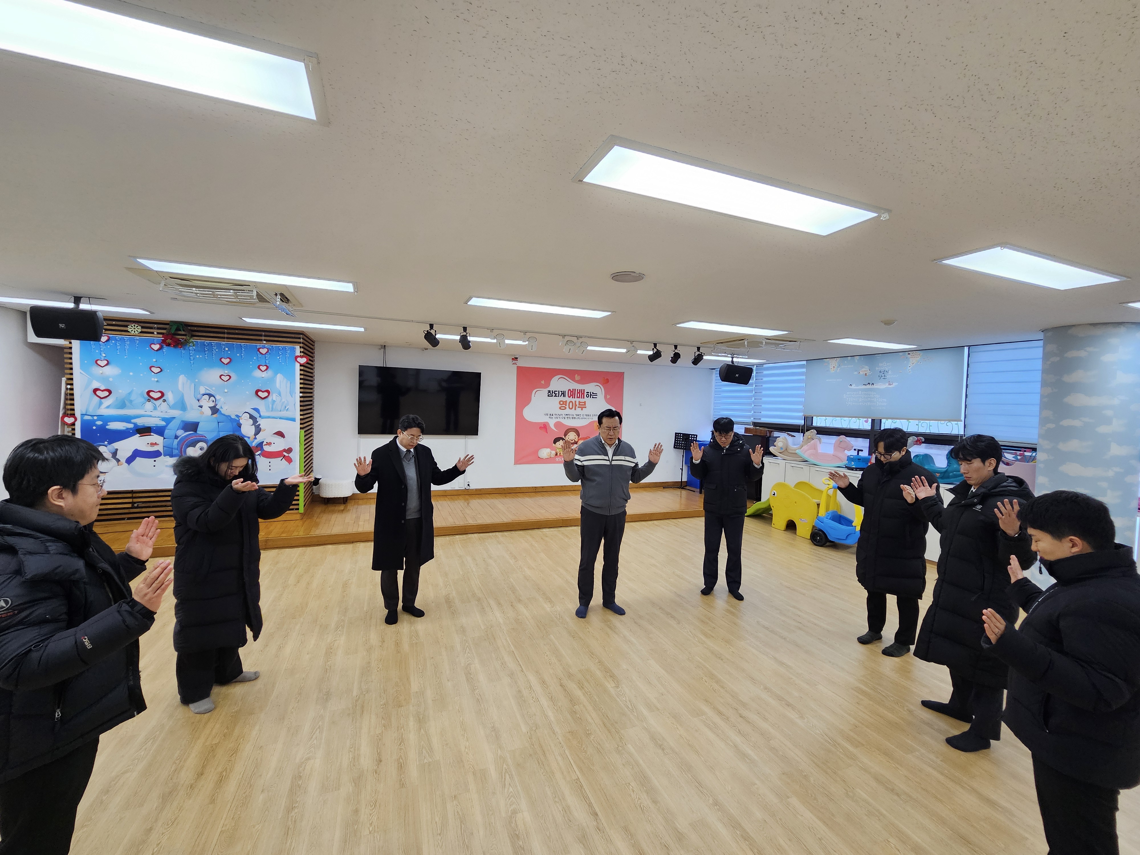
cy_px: 428
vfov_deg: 89.9
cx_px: 570
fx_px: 428
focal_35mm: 13
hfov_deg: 106.2
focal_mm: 2.2
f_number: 2.2
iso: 125
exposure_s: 1/100
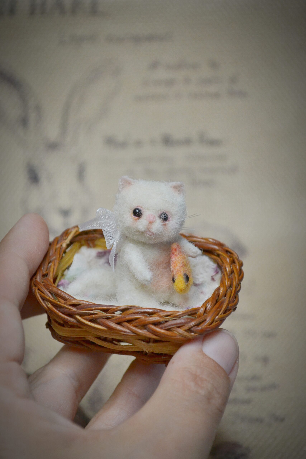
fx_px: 1052
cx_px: 153
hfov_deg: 16.6
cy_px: 230
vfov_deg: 24.6
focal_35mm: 82
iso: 800
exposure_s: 1/200
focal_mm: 55
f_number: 6.3
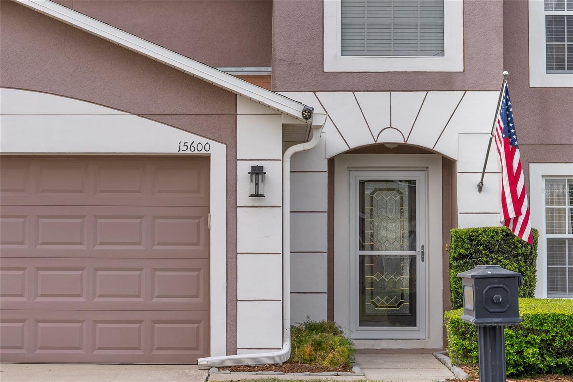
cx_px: 286
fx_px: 1687
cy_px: 191
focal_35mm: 106
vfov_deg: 12.9
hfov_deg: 19.3
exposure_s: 1/25
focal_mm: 71
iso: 125
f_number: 9
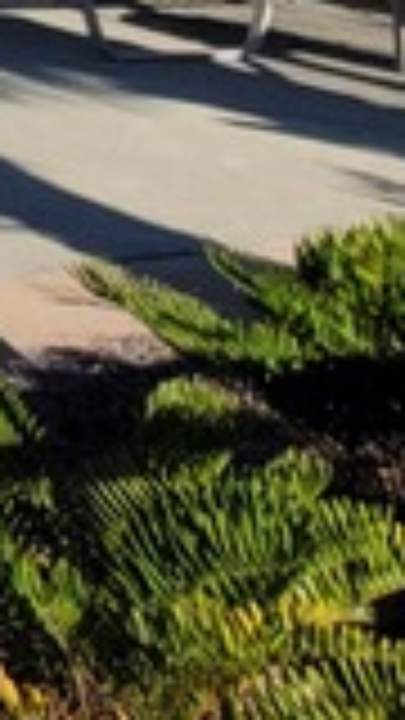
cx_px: -1359
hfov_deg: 7.4
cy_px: -405
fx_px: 1355
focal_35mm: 71
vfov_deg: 23.1
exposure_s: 1/1935
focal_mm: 2.2
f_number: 2.2
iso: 64
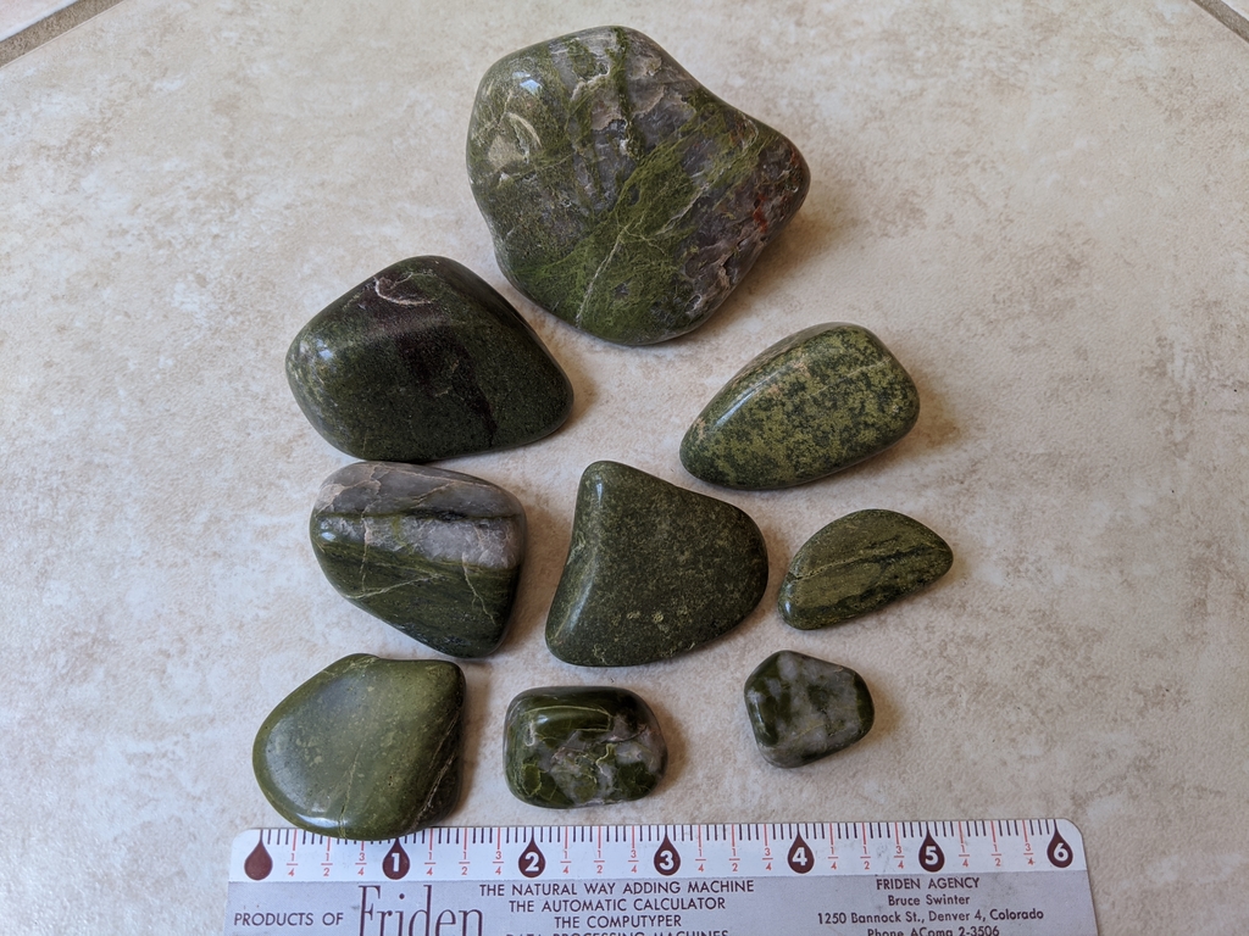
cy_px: 468
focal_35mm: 27
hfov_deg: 65.3
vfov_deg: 51.4
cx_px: 624
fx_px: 974
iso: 67
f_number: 1.8
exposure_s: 1/81.2
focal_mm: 4.44
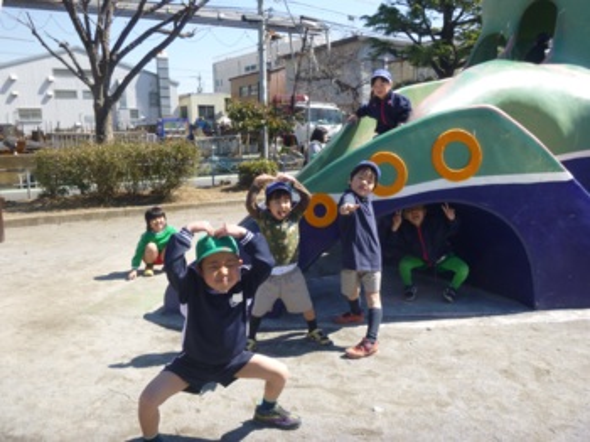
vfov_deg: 48.2
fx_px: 494
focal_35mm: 29
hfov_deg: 61.7
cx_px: 295
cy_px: 221
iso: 100
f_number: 4.1
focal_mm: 5.2
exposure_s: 1/250
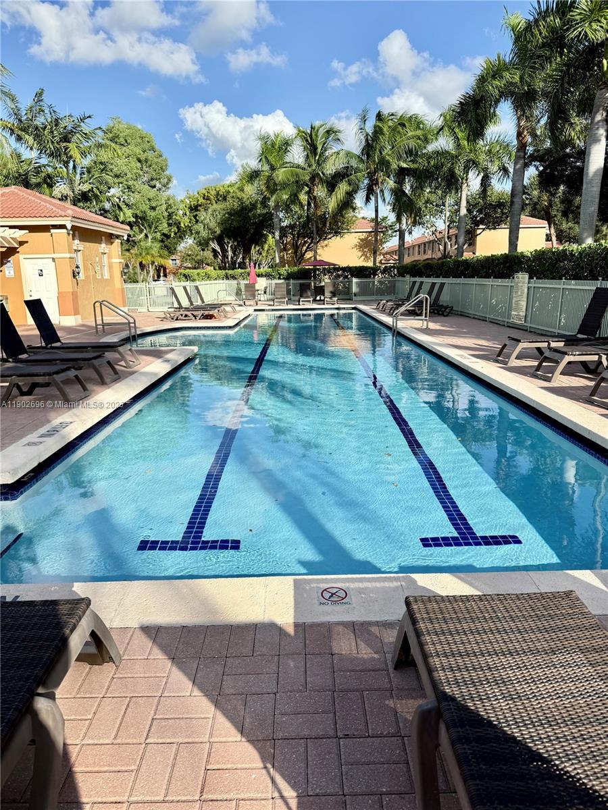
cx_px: 304
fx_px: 562
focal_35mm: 24
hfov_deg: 56.8
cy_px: 405
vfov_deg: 71.6
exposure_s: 1/2801
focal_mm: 6.76
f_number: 1.78
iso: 80
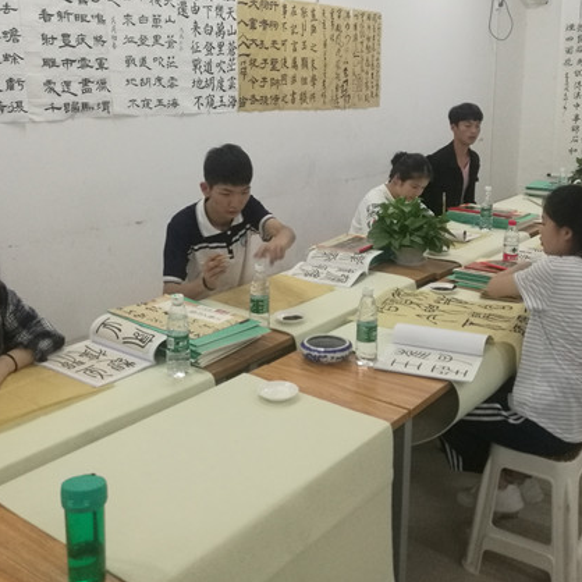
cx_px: 316
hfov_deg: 41.8
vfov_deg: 41.8
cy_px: 249
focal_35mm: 40
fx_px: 761
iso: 320
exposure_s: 1/33.3
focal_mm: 4.04
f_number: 2
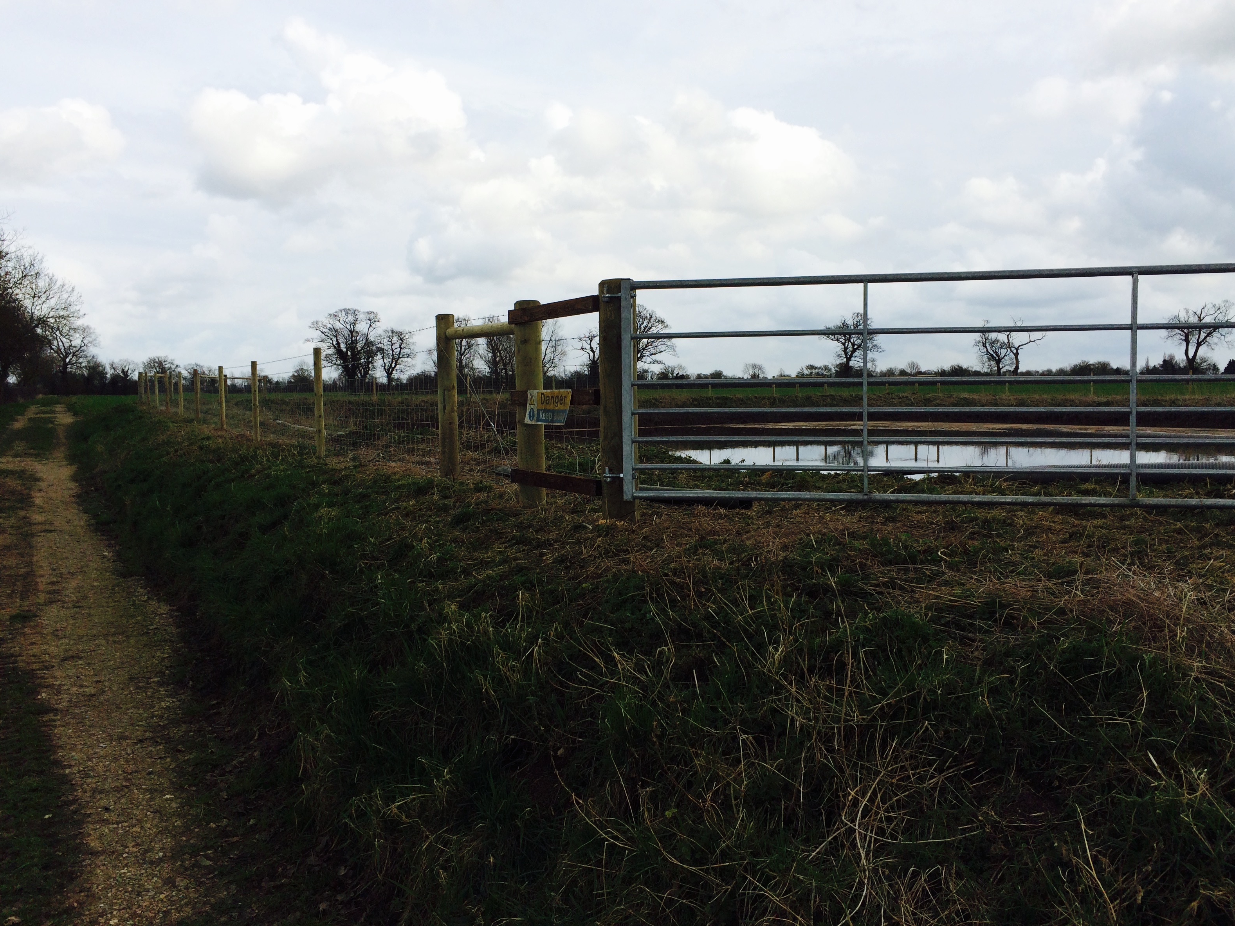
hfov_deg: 60.0
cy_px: 447
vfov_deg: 46.8
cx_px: 637
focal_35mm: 30
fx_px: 1070
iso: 32
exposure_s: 1/1953
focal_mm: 4.15
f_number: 2.2
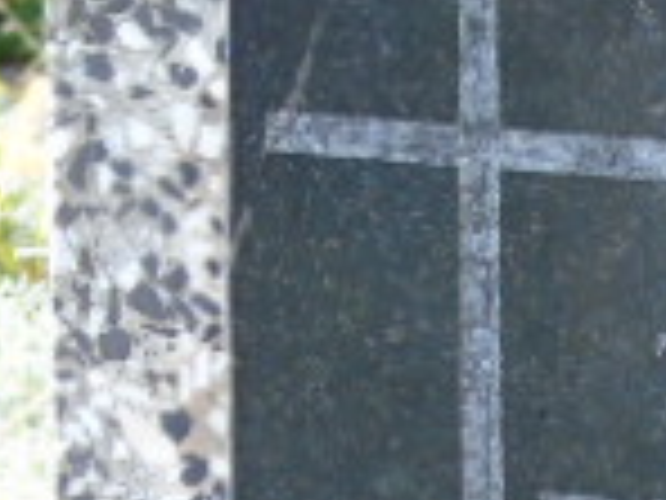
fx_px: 10332
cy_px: 680
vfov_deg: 2.8
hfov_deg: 3.7
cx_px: 801
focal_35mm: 537
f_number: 4.6
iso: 100
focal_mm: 22
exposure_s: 1/30
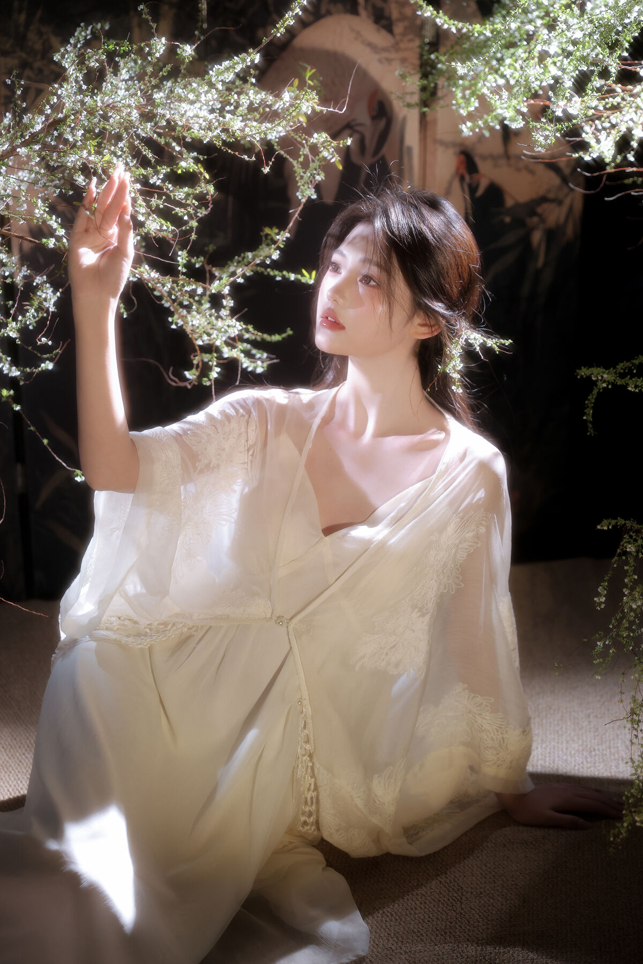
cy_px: 482
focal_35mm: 69
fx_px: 1848
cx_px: 322
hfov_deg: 19.7
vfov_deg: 29.2
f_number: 3.2
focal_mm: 70
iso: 2000
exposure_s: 1/80
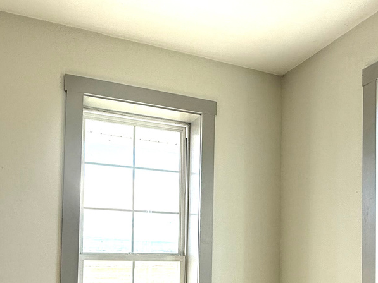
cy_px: 239
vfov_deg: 37.7
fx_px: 393
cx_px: 190
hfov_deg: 51.3
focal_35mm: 36
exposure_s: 1/291
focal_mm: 2.22
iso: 64
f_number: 2.2
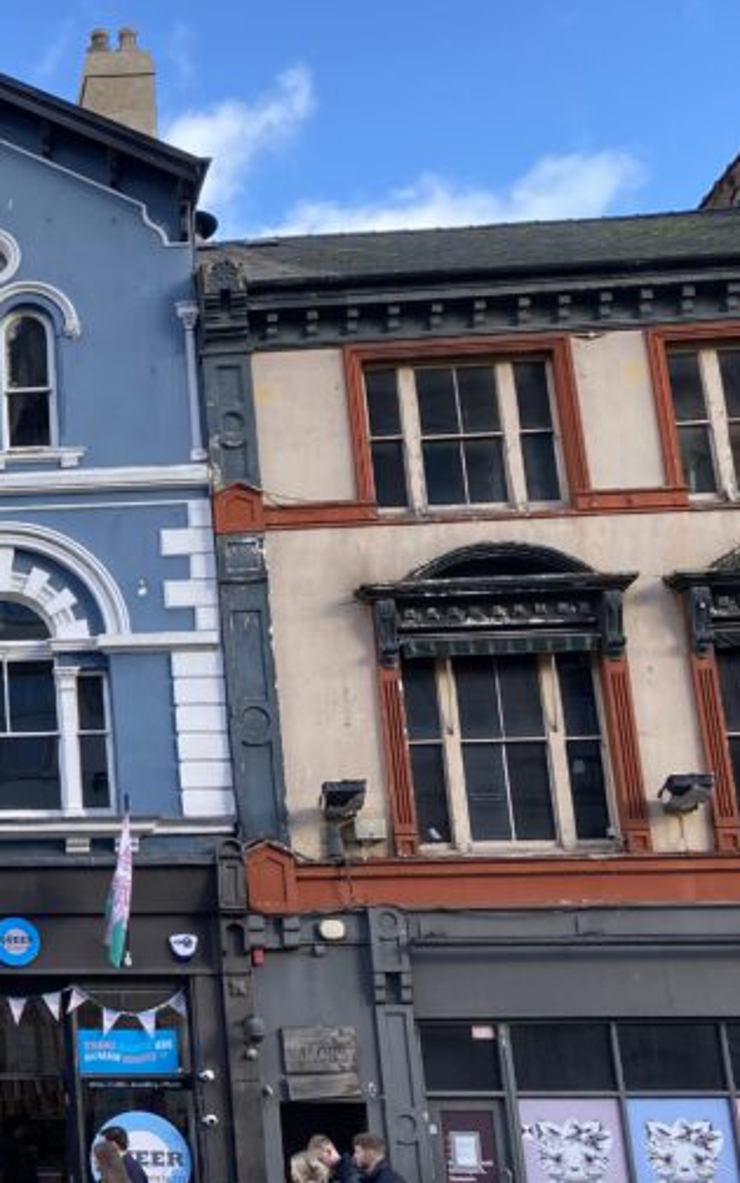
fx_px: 1807
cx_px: -319
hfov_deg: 20.4
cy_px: 669
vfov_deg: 36.2
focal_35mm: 56
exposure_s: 1/606
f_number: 1.8
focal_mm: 4.25
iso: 32
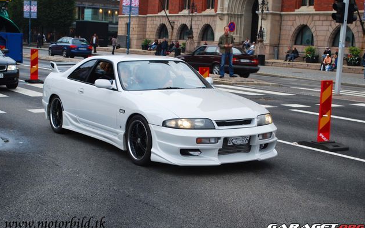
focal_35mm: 62
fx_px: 617
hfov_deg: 33.0
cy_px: 109
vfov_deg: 21.0
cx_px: 181
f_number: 5.6
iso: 110
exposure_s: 1/125
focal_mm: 40
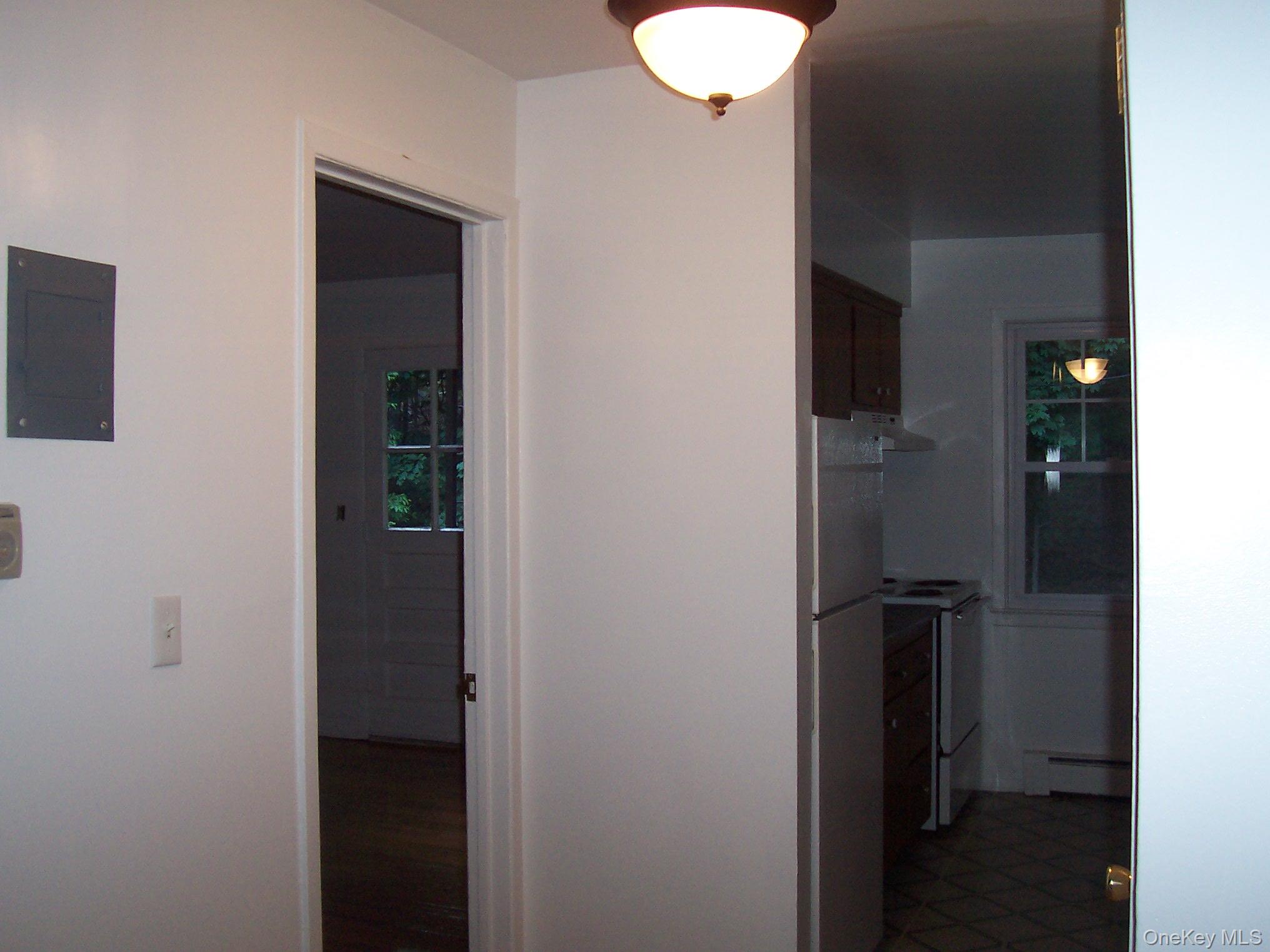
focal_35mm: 37
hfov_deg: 50.1
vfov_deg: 38.7
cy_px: 476
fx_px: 1357
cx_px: 635
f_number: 2.8
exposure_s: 1/60
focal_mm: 5.6
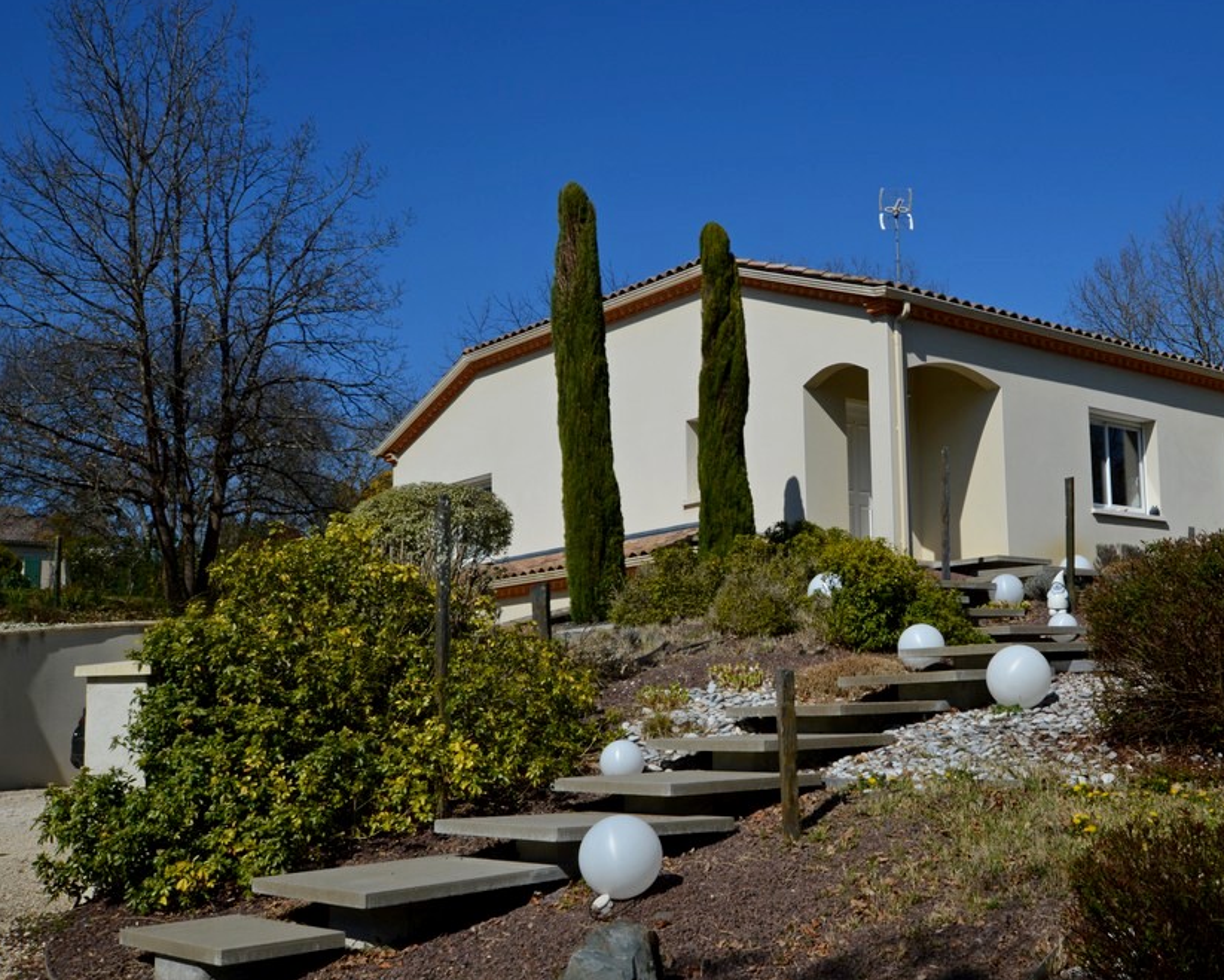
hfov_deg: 44.0
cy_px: 550
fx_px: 1486
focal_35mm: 41
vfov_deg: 36.5
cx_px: 843
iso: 100
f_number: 9
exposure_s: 1/320
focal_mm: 20
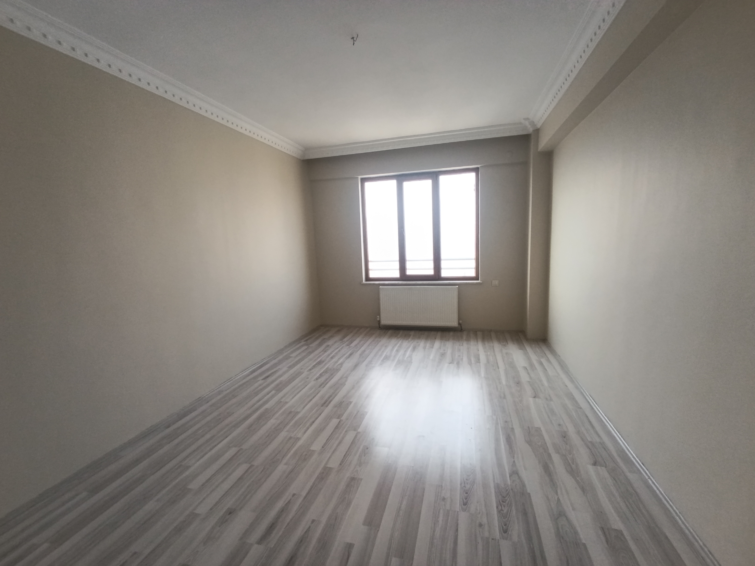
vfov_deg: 78.1
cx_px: 378
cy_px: 283
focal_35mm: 16
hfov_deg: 94.5
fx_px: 349
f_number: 2.2
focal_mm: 1.65
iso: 160
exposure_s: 1/100
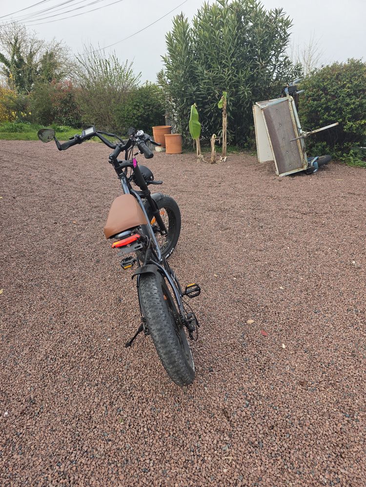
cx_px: 183
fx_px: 324
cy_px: 244
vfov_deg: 73.9
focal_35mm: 23
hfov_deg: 58.9
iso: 25
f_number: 1.7
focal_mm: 6.3
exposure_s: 1/359
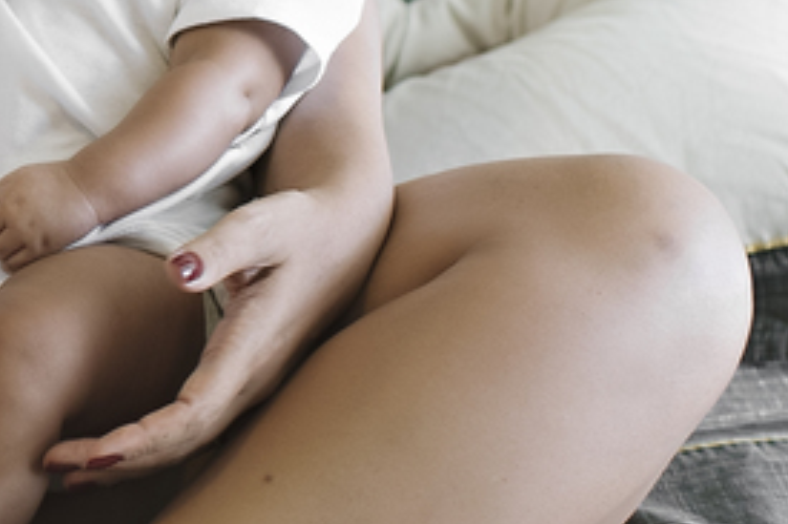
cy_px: -192
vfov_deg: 8.8
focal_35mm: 153
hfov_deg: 12.9
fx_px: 3347
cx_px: -298
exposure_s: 1/200
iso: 400
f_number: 2.5
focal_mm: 35
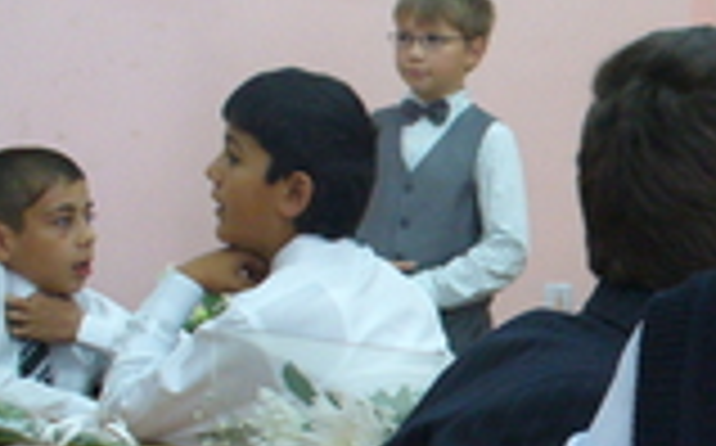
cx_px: 946
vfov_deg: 11.7
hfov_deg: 17.5
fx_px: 2164
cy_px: 419
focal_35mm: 111
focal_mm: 6.1
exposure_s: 1/30
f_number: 2.8
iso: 200
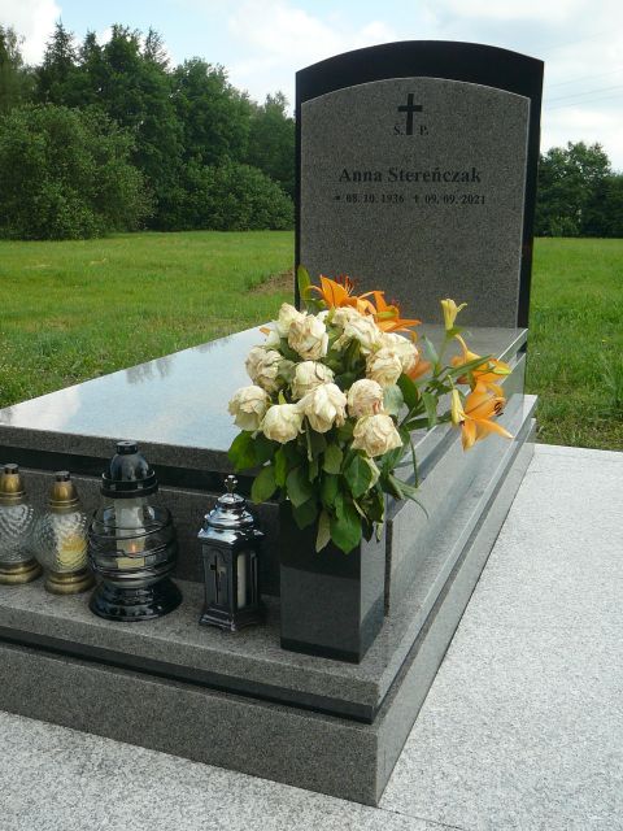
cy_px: 416
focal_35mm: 35
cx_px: 312
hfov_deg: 40.7
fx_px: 840
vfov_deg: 52.6
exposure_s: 1/640
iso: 80
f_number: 2.8
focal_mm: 5.2
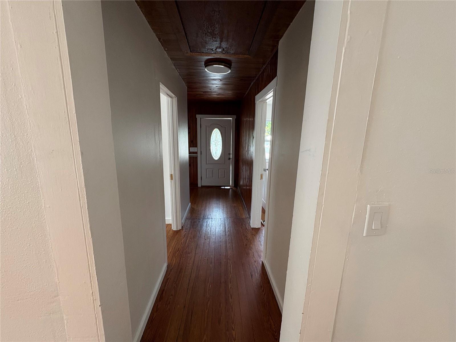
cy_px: 171
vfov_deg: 85.7
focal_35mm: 14
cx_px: 228
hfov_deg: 102.1
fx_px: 184
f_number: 2.2
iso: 200
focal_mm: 2.22
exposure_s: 1/120
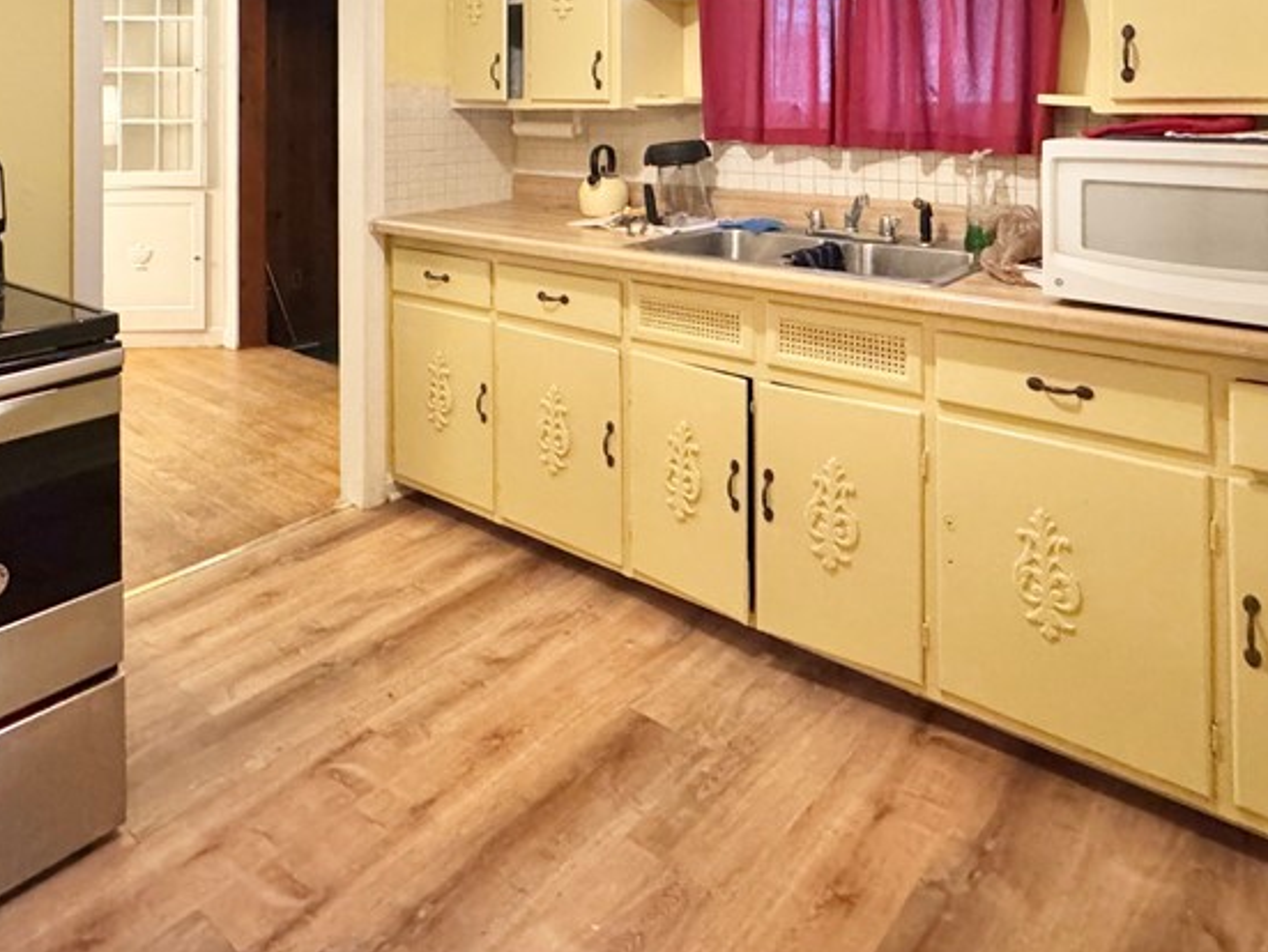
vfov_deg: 47.5
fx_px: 953
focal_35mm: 26
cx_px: 647
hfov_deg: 67.3
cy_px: 90
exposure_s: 1/60
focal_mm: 2.22
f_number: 2.2
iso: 1000
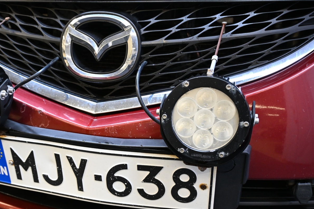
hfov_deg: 45.5
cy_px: 140
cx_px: 125
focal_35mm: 43
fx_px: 372
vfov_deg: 31.2
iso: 1000
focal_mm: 21
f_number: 4
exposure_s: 1/60
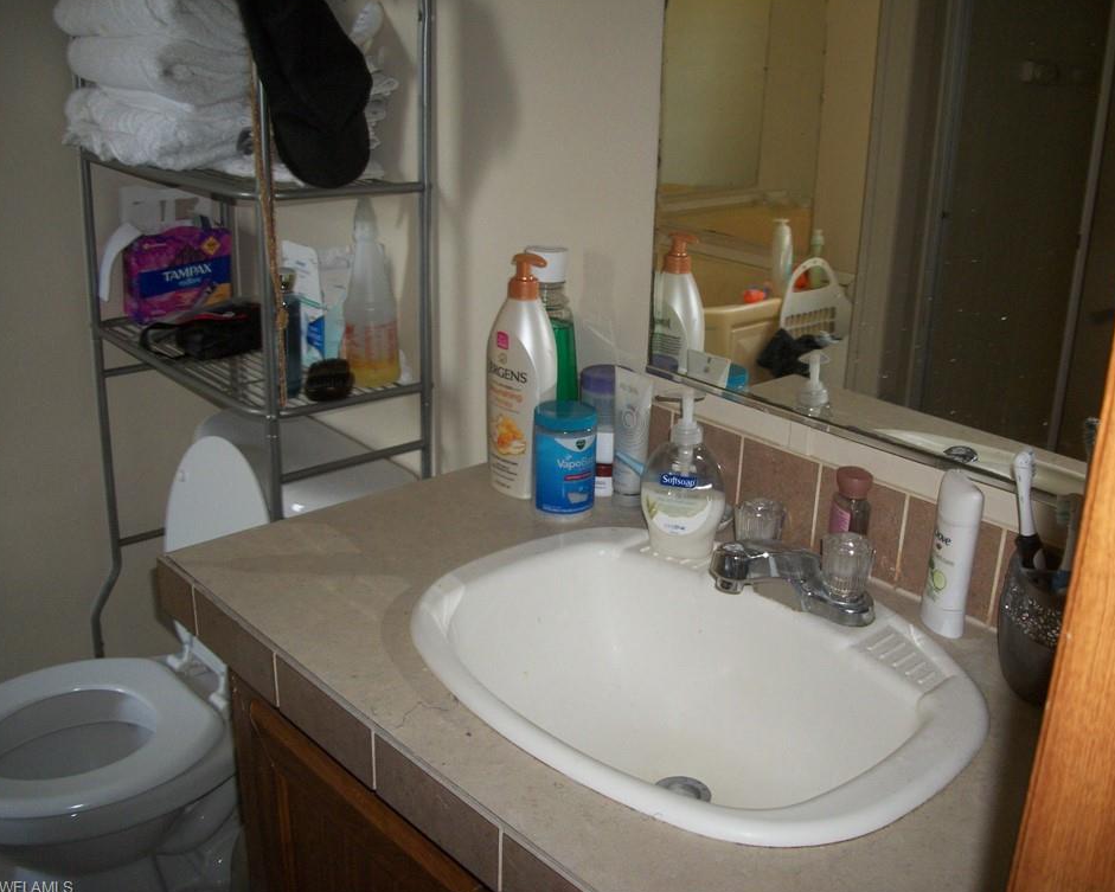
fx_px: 1122
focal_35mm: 34
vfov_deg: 43.4
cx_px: 592
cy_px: 444
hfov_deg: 52.8
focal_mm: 5.7
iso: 160
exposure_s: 1/30
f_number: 2.9
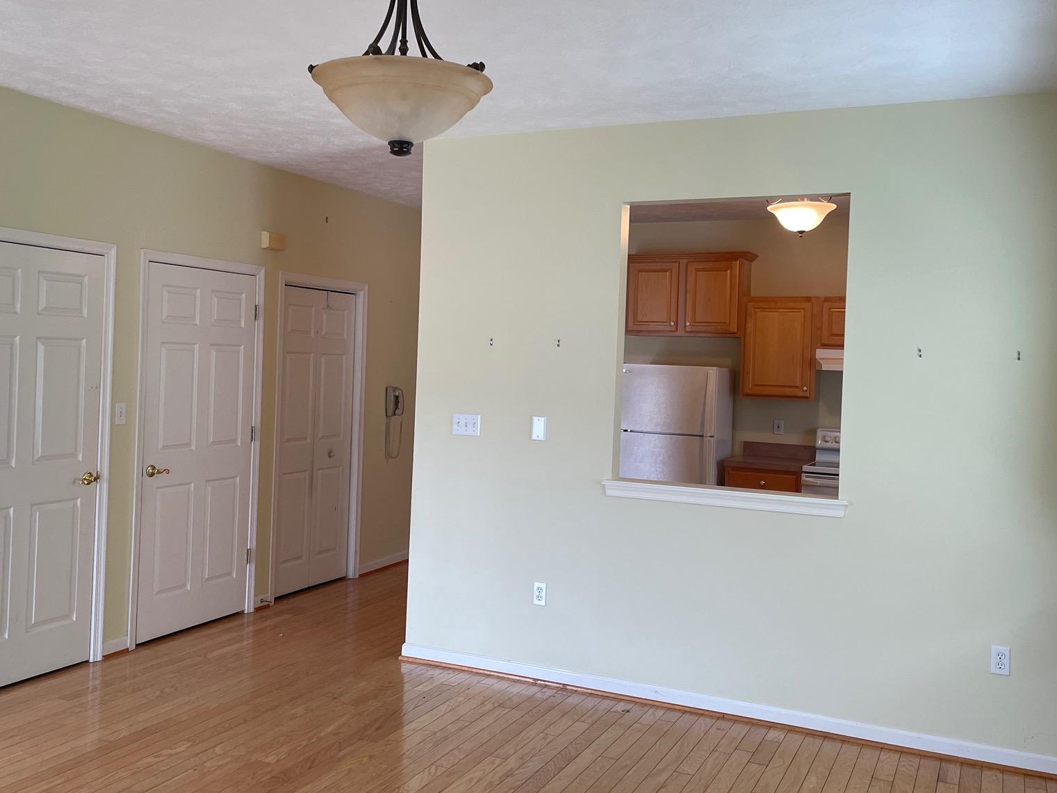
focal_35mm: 35
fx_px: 1069
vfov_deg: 40.7
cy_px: 370
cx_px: 467
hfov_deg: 52.5
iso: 125
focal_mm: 4.2
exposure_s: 1/120
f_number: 1.6
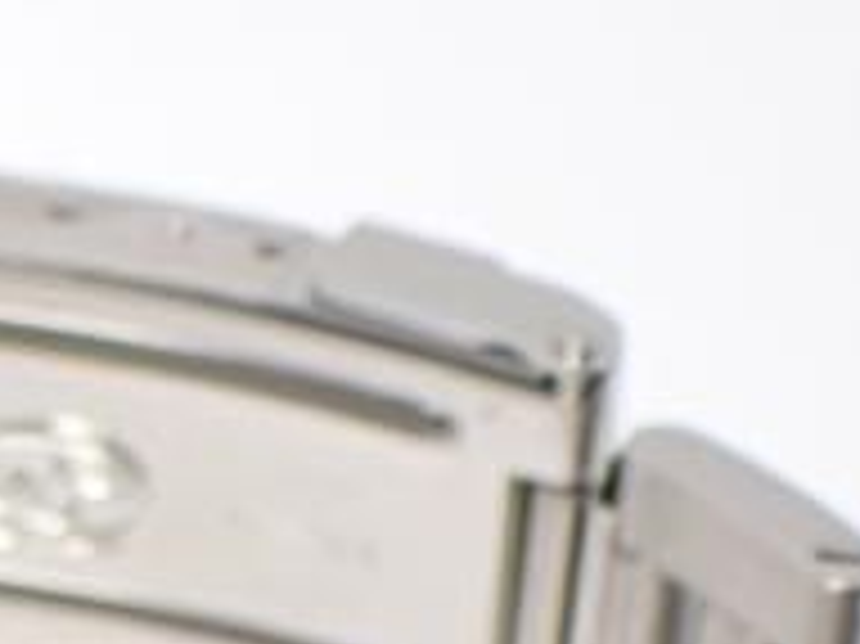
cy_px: 1040
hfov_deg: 6.7
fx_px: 7324
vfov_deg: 5.0
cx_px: -230
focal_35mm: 295
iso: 250
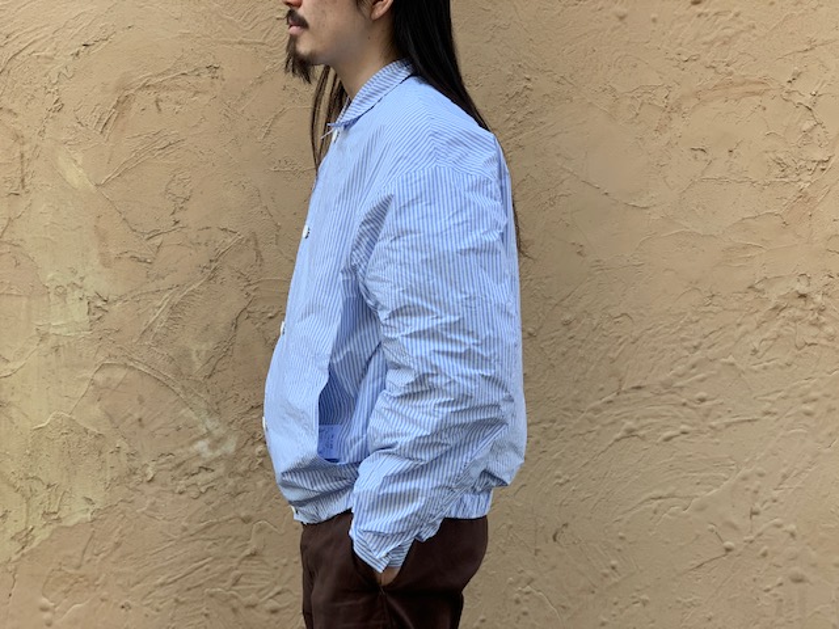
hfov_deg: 36.8
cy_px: 314
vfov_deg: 28.0
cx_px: 420
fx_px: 1260
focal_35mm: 52
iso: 40
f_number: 2.4
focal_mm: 6
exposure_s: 1/122
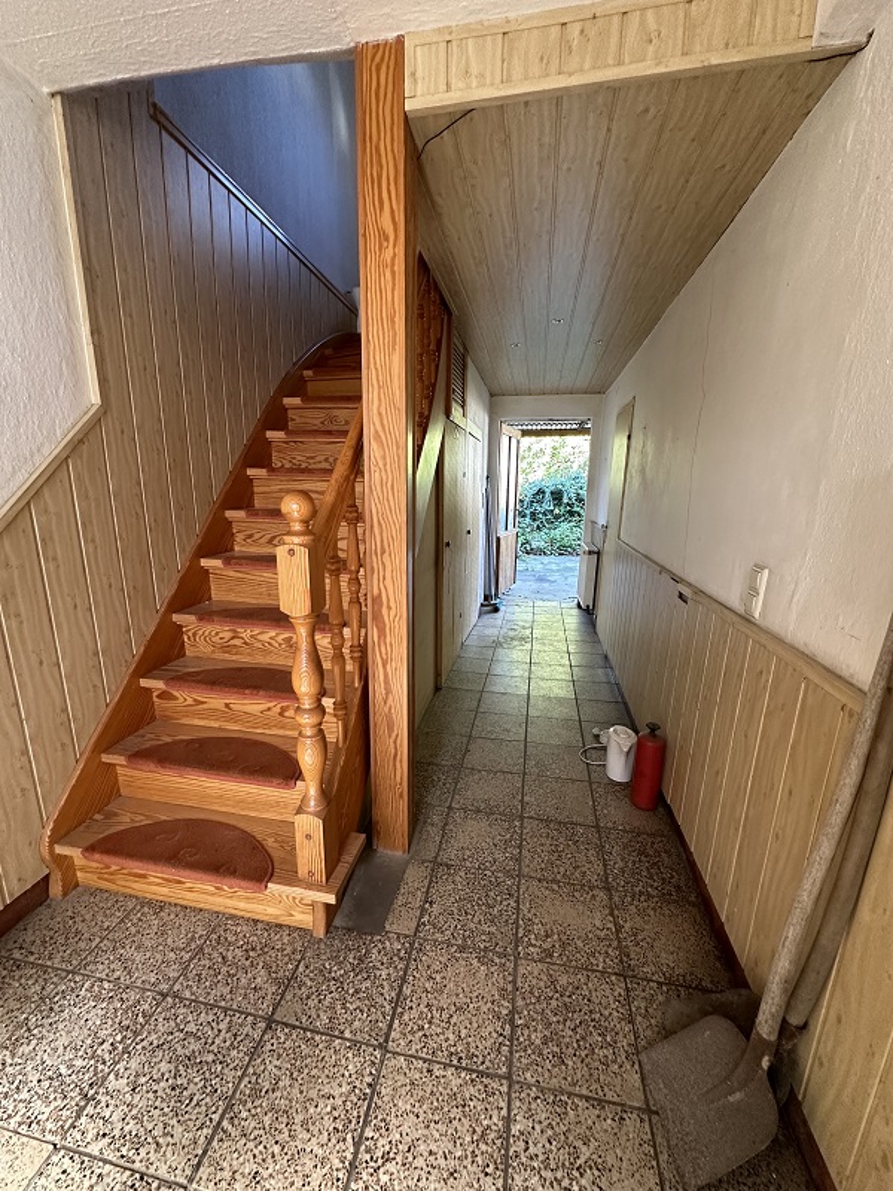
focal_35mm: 14
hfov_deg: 85.7
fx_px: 482
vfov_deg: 102.1
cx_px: 446
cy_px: 596
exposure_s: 1/99
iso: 250
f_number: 2.2
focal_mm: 2.22
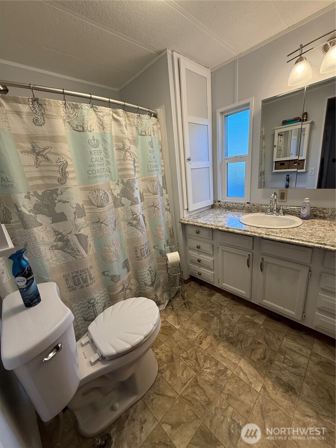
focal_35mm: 14
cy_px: 224
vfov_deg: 102.1
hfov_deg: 85.7
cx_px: 168
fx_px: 181
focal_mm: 2.22
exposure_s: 1/120
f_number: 2.2
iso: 160
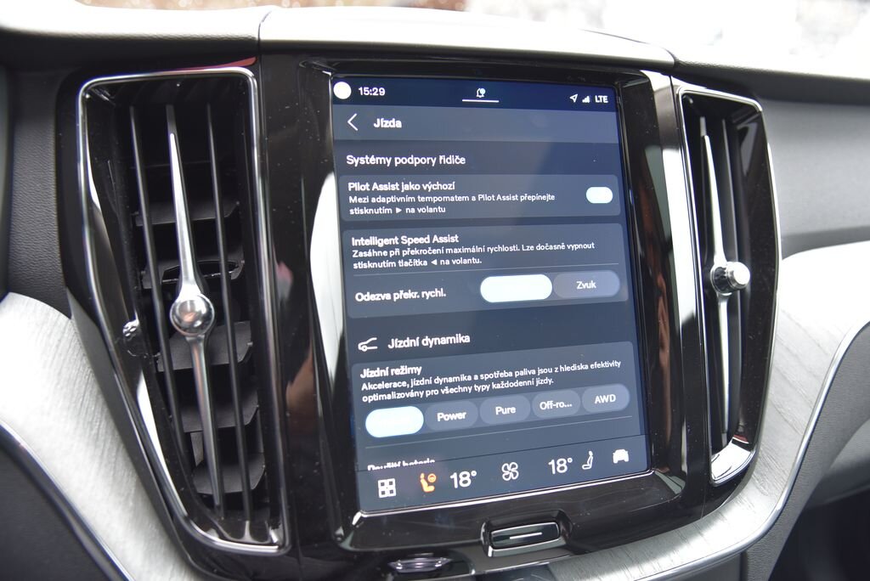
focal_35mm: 31
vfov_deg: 42.4
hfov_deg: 60.3
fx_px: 750
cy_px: 290
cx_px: 435
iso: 500
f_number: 4
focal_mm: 31
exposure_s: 1/40
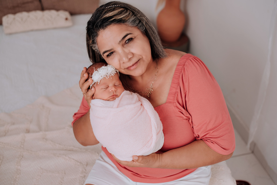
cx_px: 138
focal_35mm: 50
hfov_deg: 39.6
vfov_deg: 27.0
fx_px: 385
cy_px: 92
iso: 100
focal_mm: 50
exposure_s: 1/100
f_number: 3.2
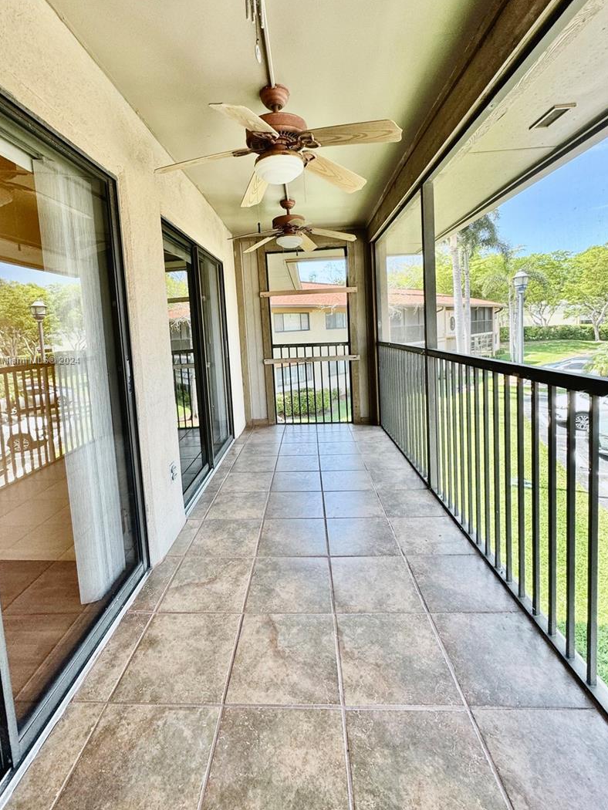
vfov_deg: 94.1
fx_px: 375
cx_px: 285
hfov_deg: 78.0
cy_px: 361
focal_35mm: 16
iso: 64
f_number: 2.2
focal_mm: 2.22
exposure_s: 1/99
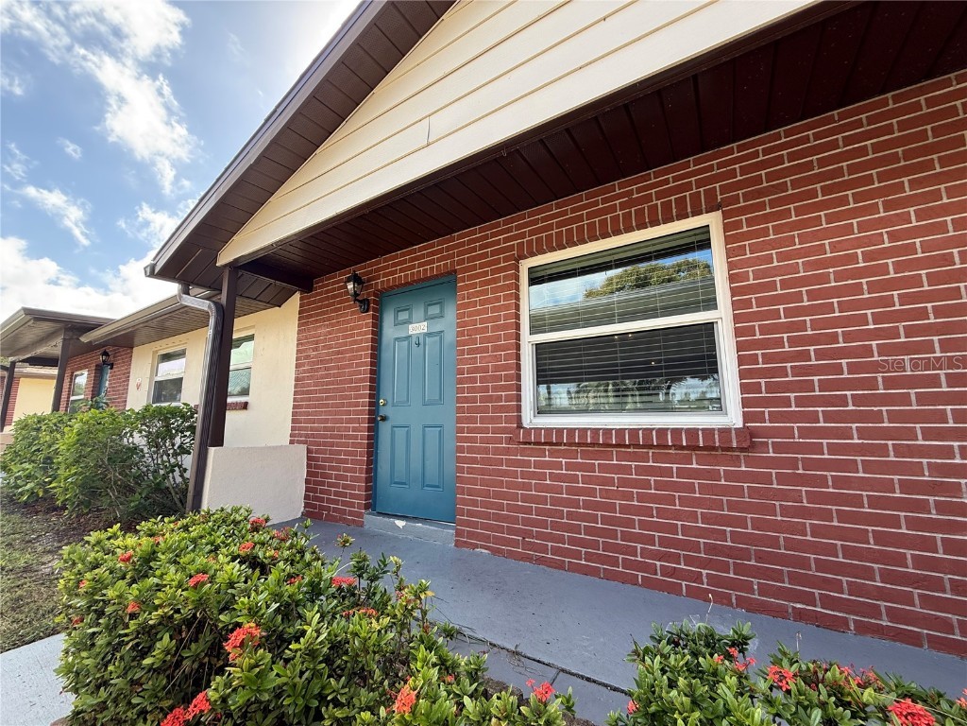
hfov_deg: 102.1
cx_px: 484
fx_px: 391
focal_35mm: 14
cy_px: 363
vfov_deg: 85.7
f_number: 2.2
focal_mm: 2.22
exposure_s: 1/207
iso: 50
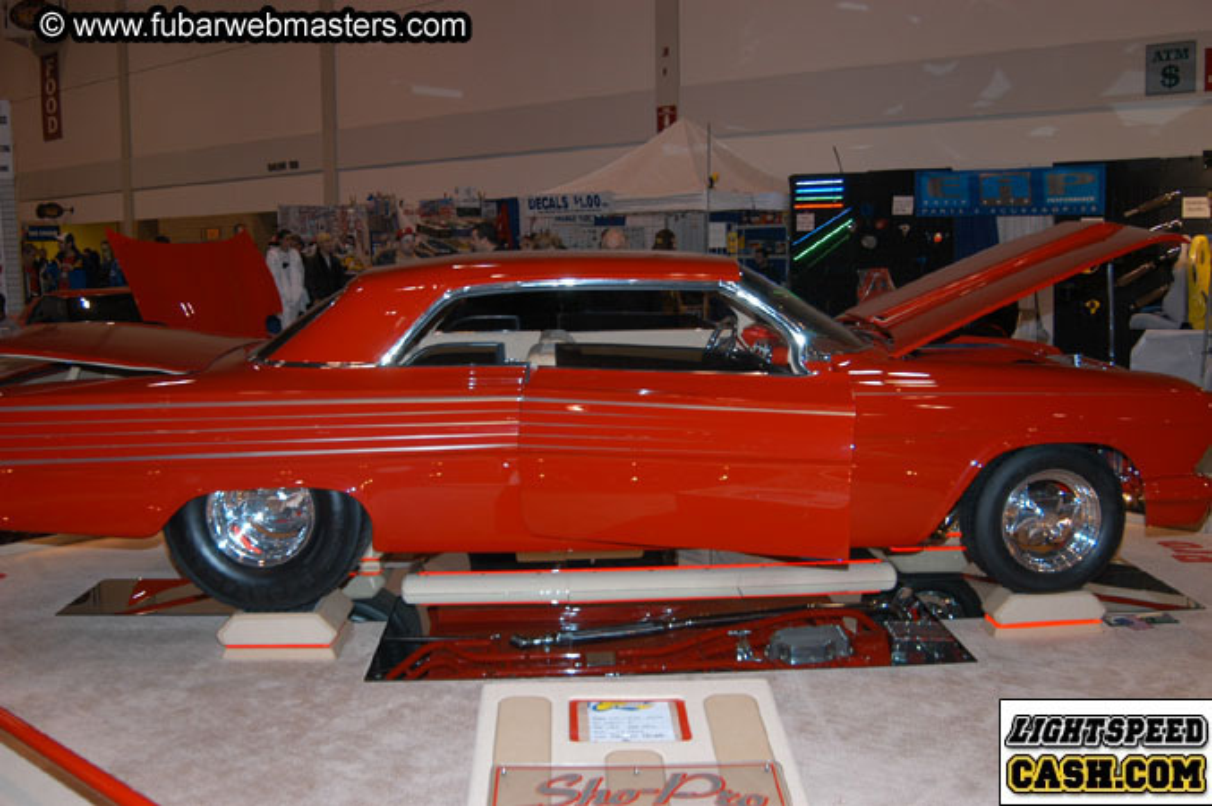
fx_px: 1211
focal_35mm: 36
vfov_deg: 36.8
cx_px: 606
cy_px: 403
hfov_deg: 53.2
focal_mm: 24
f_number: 5
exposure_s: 1/60
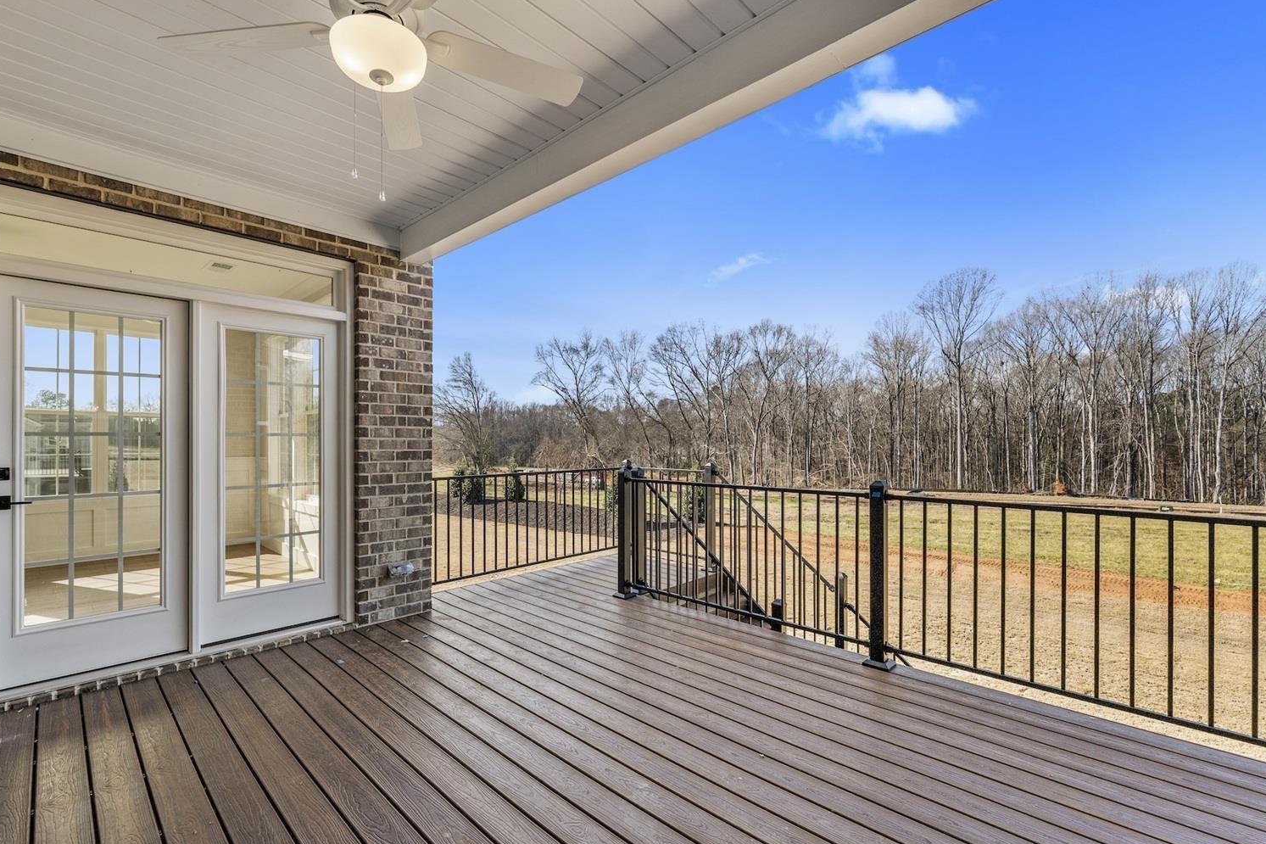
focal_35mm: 15
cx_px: 611
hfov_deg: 100.4
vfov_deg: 77.2
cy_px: 450
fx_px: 527
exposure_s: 1/60
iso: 400
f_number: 6.3
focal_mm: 14
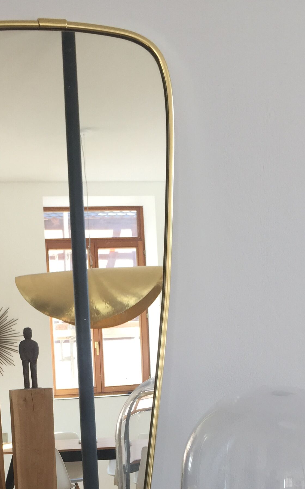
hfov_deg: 22.9
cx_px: 81
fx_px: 745
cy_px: 443
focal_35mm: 56
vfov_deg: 34.2
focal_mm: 4.15
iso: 32
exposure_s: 1/100
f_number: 2.2
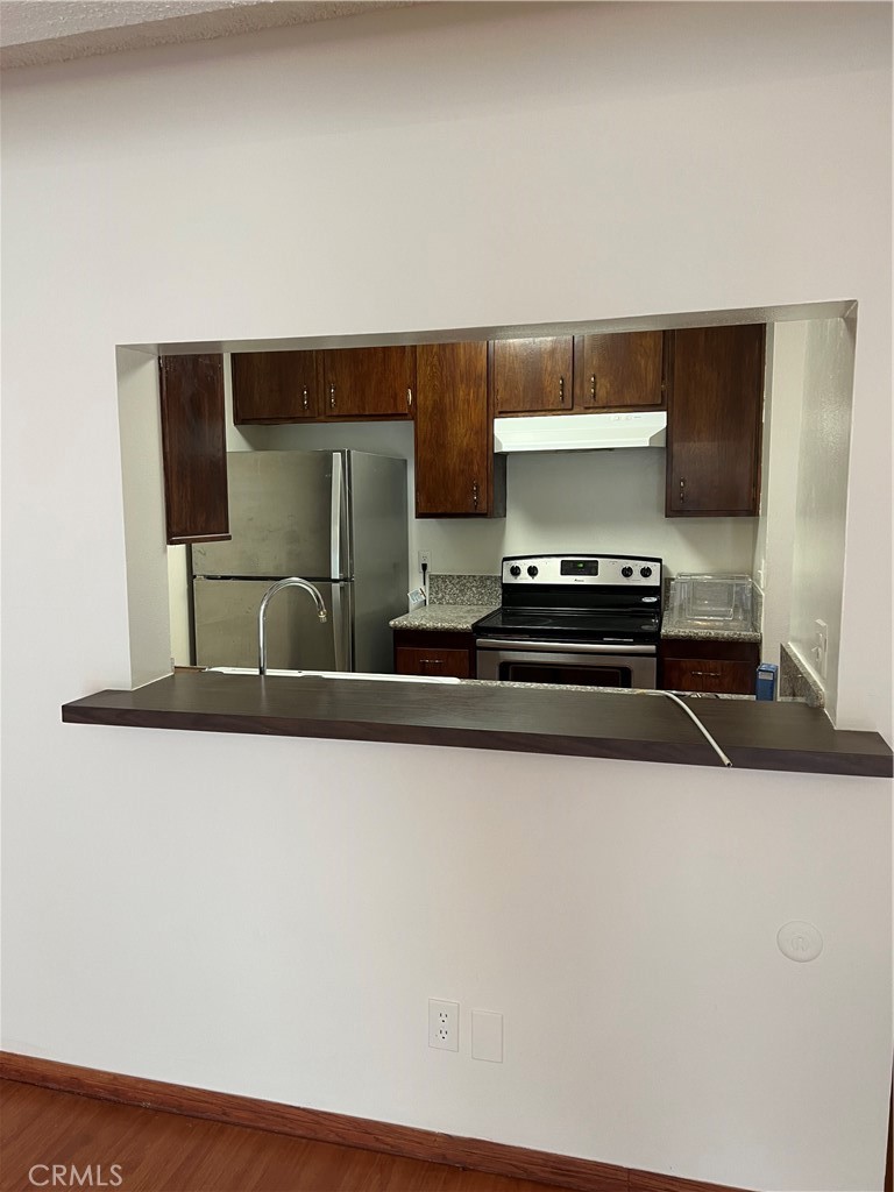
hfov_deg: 53.1
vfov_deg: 67.3
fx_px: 895
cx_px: 447
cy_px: 596
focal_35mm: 26
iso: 80
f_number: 1.5
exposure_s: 1/60
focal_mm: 5.7
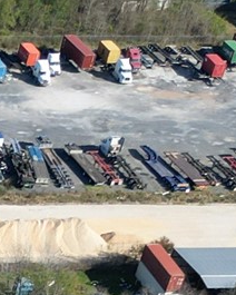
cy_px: 761
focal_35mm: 181
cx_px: -586
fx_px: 1580
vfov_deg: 9.3
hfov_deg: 7.1
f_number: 1.7
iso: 100
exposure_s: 1/1600
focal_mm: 6.72
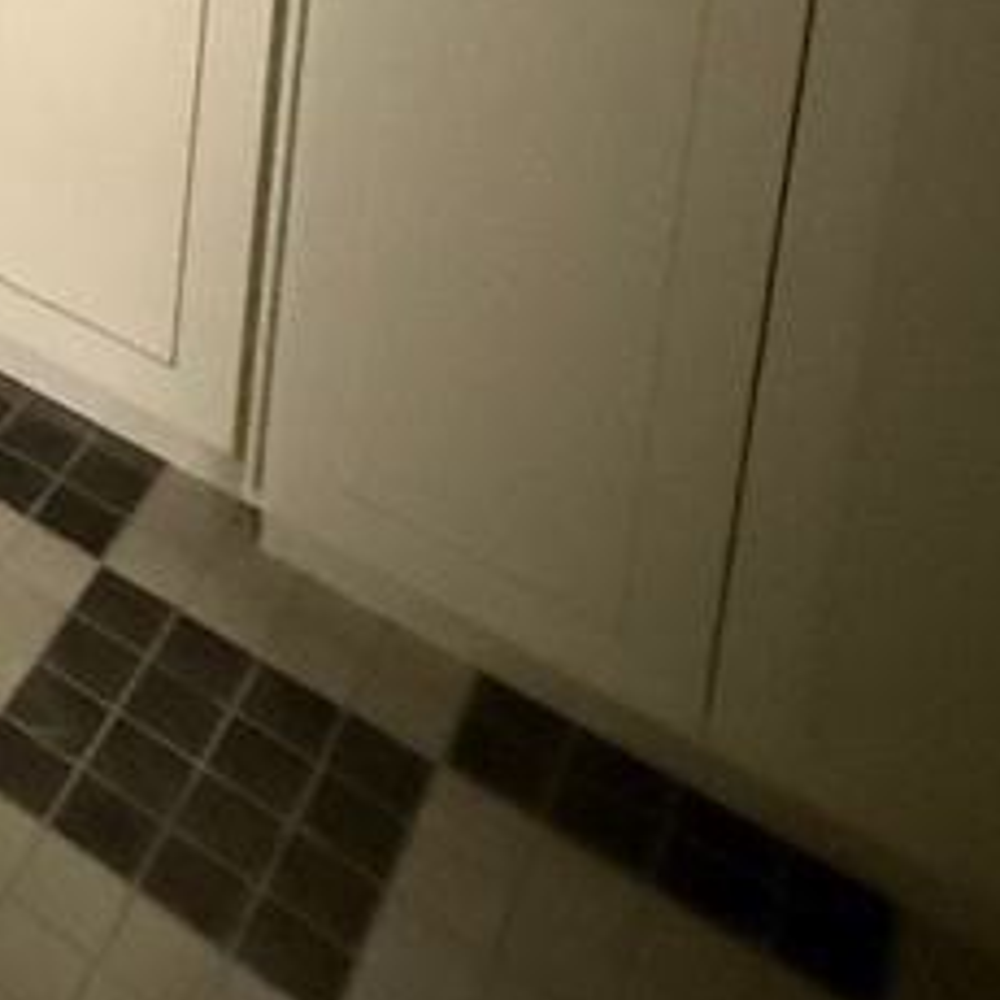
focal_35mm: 55
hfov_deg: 22.9
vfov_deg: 22.6
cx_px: -630
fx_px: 1798
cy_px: -652
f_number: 2.2
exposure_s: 1/45
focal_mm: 2.22
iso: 1600
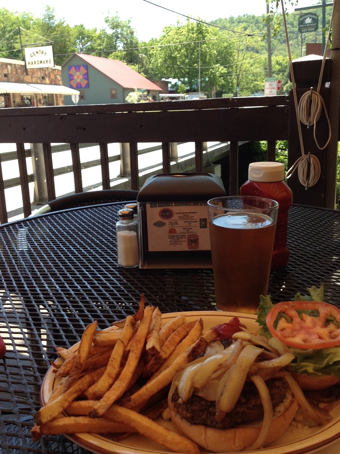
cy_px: 216
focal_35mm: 37
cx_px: 163
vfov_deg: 50.1
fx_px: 485
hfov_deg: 38.7
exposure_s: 1/349
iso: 50
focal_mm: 4.28
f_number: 2.4
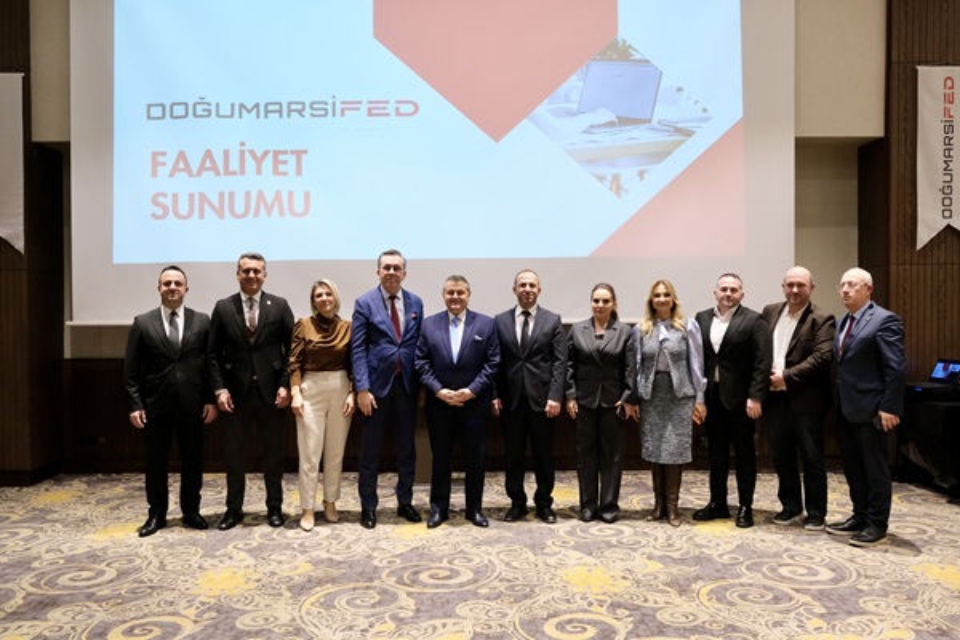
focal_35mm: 29
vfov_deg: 45.0
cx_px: 480
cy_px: 320
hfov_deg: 63.7
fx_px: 773
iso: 4000
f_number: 3.1
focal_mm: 19.6
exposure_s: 1/125
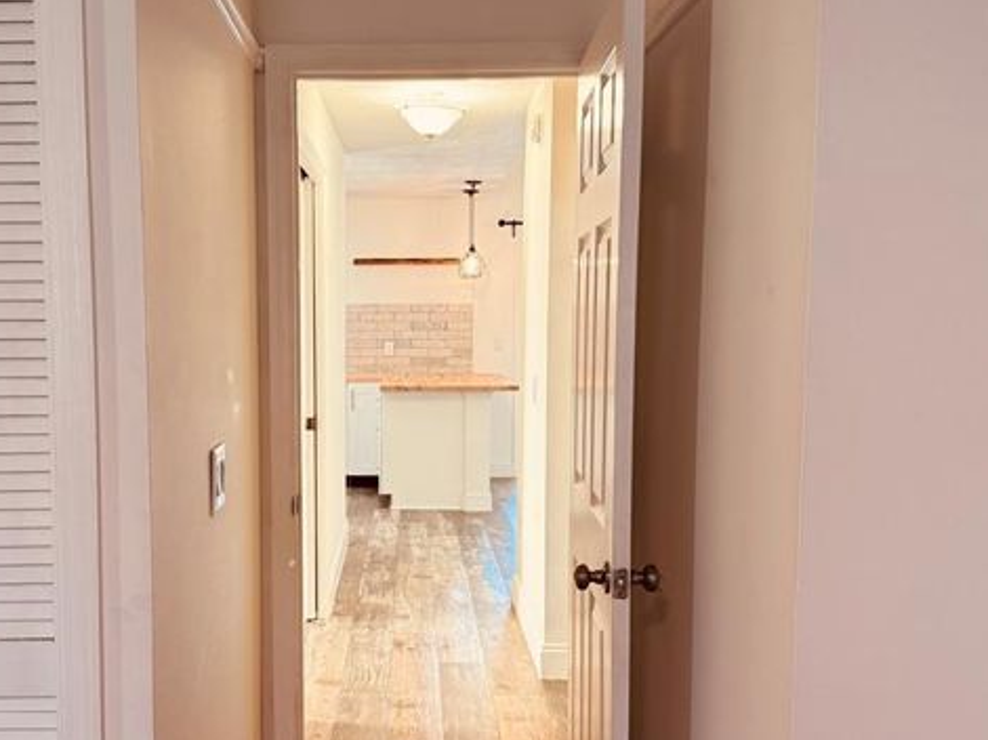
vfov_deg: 39.6
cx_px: 377
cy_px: 412
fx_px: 1027
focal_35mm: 36
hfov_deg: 50.9
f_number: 1.78
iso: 200
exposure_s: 1/60
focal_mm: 6.76
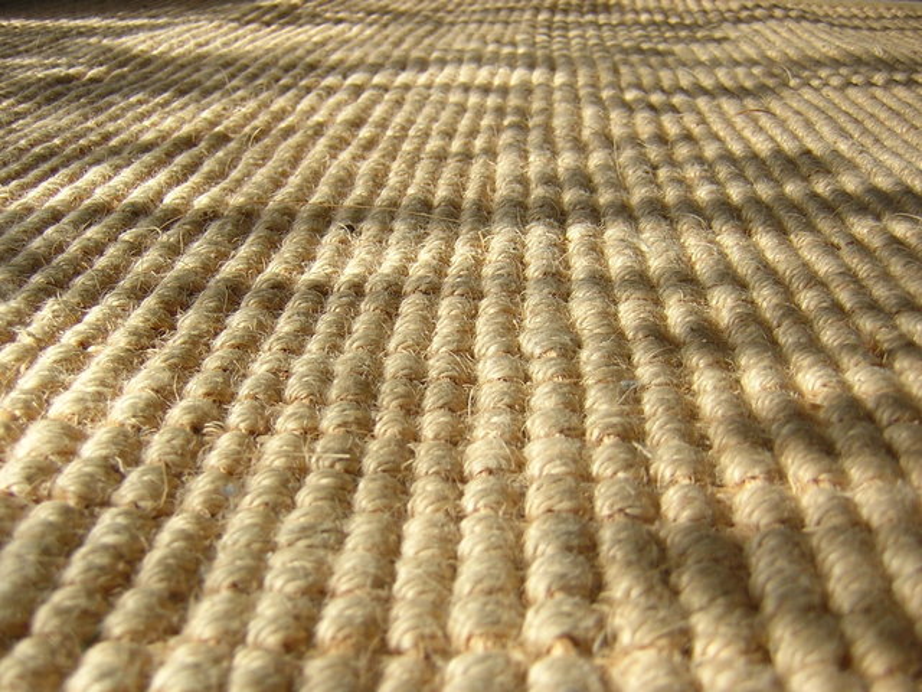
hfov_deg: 51.4
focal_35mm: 36
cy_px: 346
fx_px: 959
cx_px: 461
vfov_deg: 39.7
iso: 100
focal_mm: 4.7
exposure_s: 1/463
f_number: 2.6
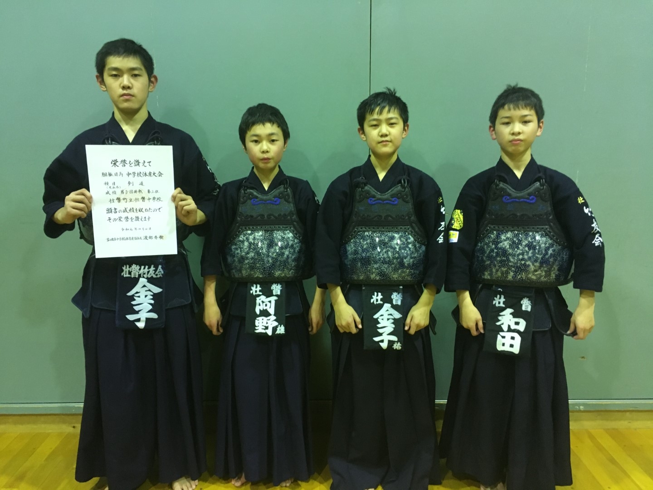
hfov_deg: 61.7
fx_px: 547
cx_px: 326
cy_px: 245
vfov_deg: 48.2
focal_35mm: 29
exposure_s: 1/17
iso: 200
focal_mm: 4.2
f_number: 2.2
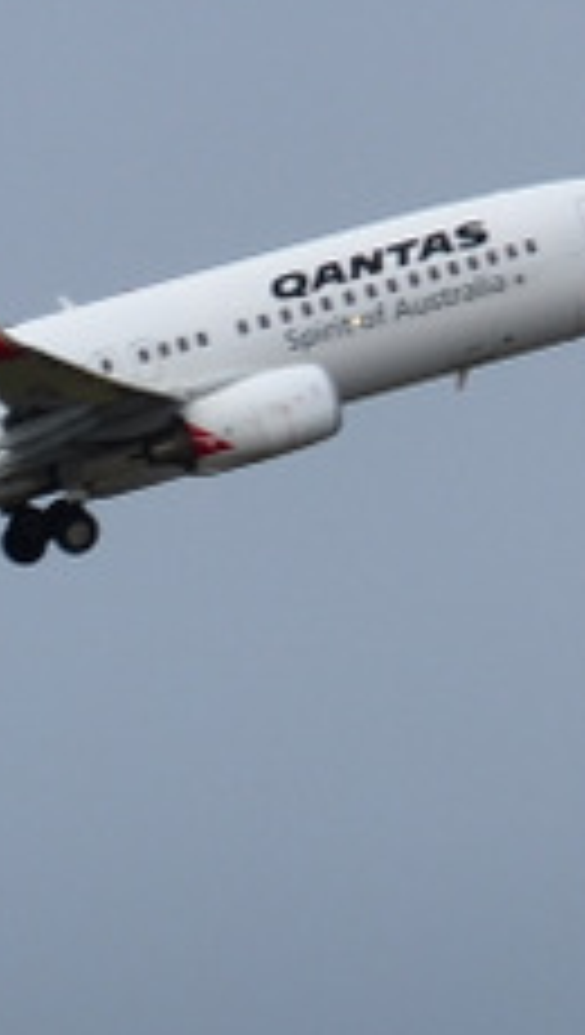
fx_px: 22887
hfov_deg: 1.5
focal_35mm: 833
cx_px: 544
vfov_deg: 2.6
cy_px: 898
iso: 160
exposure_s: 1/640
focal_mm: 102
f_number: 7.1
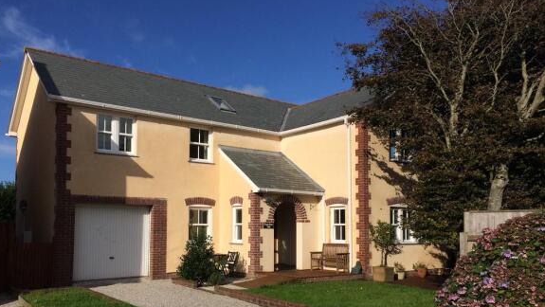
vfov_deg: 36.4
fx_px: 463
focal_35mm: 32
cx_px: 270
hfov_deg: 61.0
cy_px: 203
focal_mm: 4.15
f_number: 2.2
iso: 32
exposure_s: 1/4115
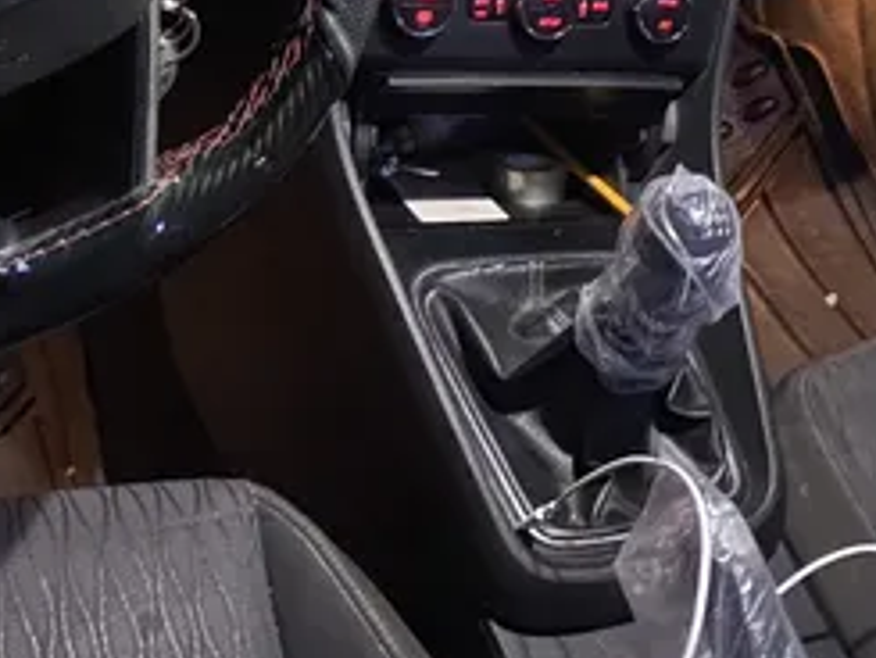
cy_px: -132
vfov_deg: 20.3
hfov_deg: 28.0
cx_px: 679
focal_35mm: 68
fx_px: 1722
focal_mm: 4.25
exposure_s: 1/17
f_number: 1.8
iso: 1000
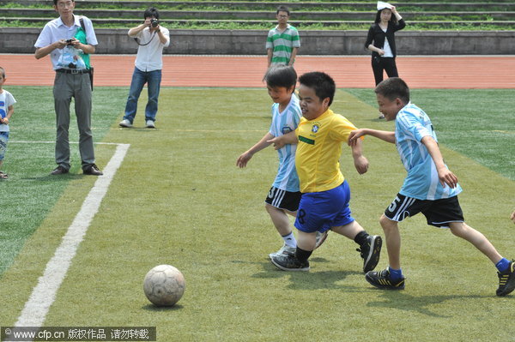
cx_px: 258
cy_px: 171
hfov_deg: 17.7
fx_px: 1658
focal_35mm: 116
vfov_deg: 11.8
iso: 1600
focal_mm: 116
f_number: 14
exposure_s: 1/800
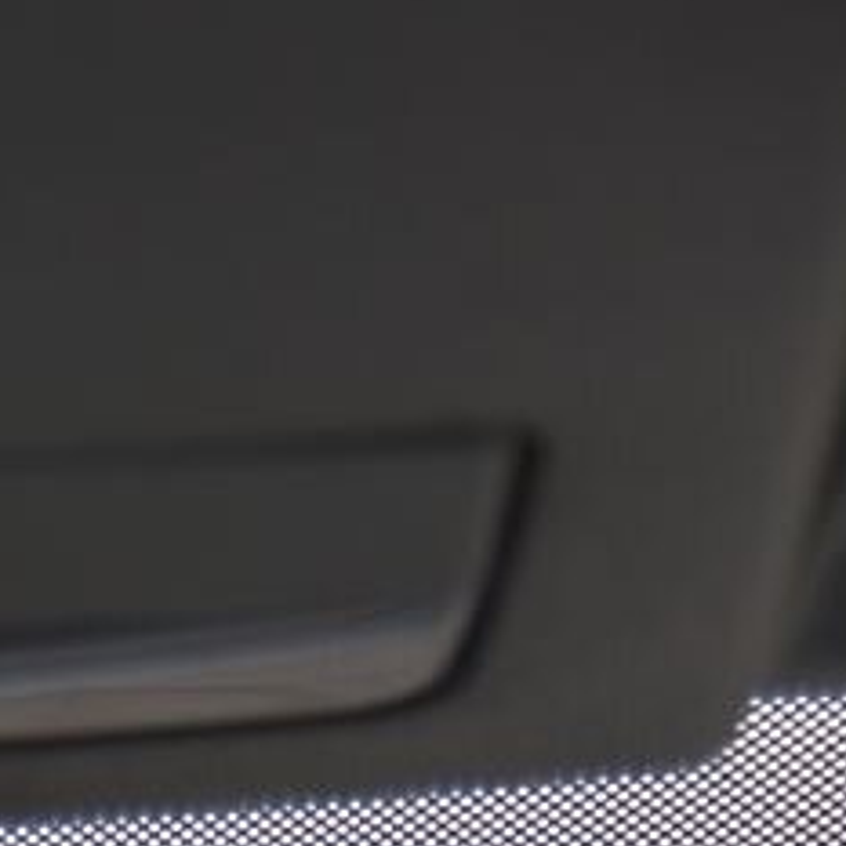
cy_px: 1097
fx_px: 10839
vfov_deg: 4.5
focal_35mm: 392
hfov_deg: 4.4
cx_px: -497
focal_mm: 105
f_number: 4
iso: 500
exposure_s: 1/50
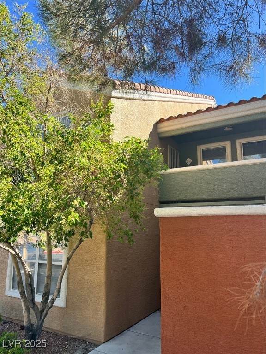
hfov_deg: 53.1
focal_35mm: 26
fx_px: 266
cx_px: 133
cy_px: 177
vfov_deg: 67.3
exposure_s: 1/1009
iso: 50
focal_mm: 5.7
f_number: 1.5
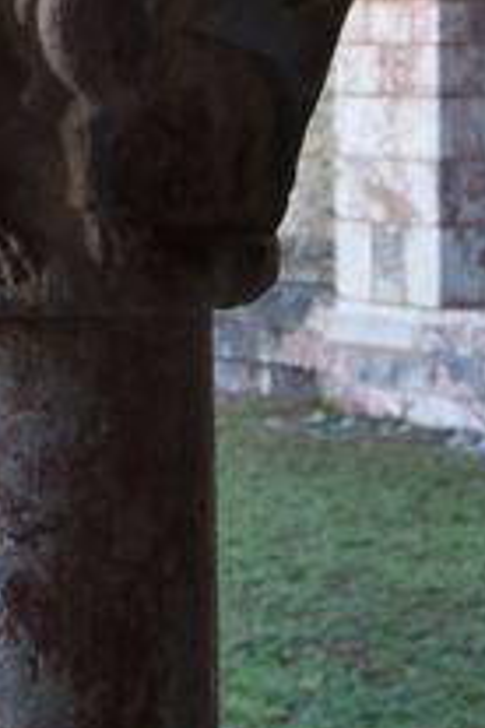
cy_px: -127
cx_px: 107
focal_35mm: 132
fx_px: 2667
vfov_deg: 15.0
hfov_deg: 10.4
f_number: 6.3
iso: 400
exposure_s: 1/160
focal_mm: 26
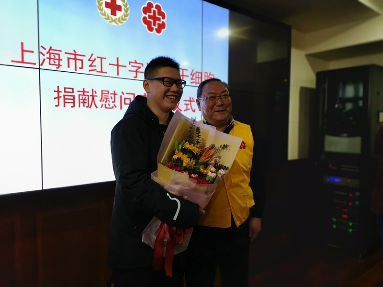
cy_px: 144
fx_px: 299
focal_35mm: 27
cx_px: 192
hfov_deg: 65.3
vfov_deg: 51.4
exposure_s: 1/100
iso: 160
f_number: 1.8
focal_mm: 4.75
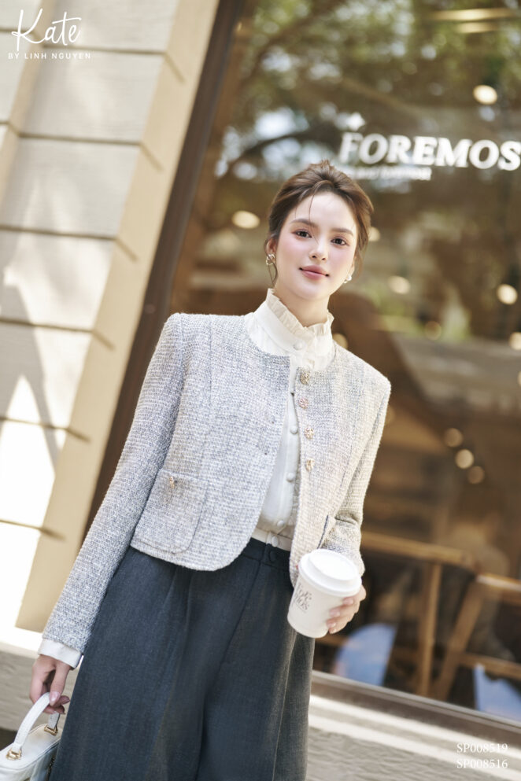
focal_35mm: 50
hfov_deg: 27.0
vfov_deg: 39.6
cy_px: 390
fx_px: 1085
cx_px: 260
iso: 400
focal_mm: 50
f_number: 1.4
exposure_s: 1/1250
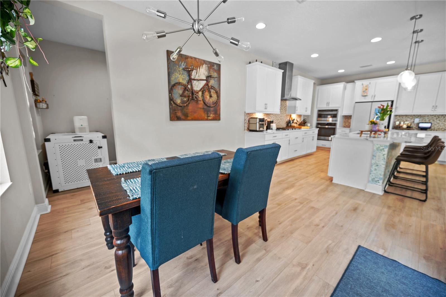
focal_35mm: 14
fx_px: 173
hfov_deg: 104.3
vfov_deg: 81.2
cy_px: 148
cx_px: 223
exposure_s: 1/2
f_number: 4
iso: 100
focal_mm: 14
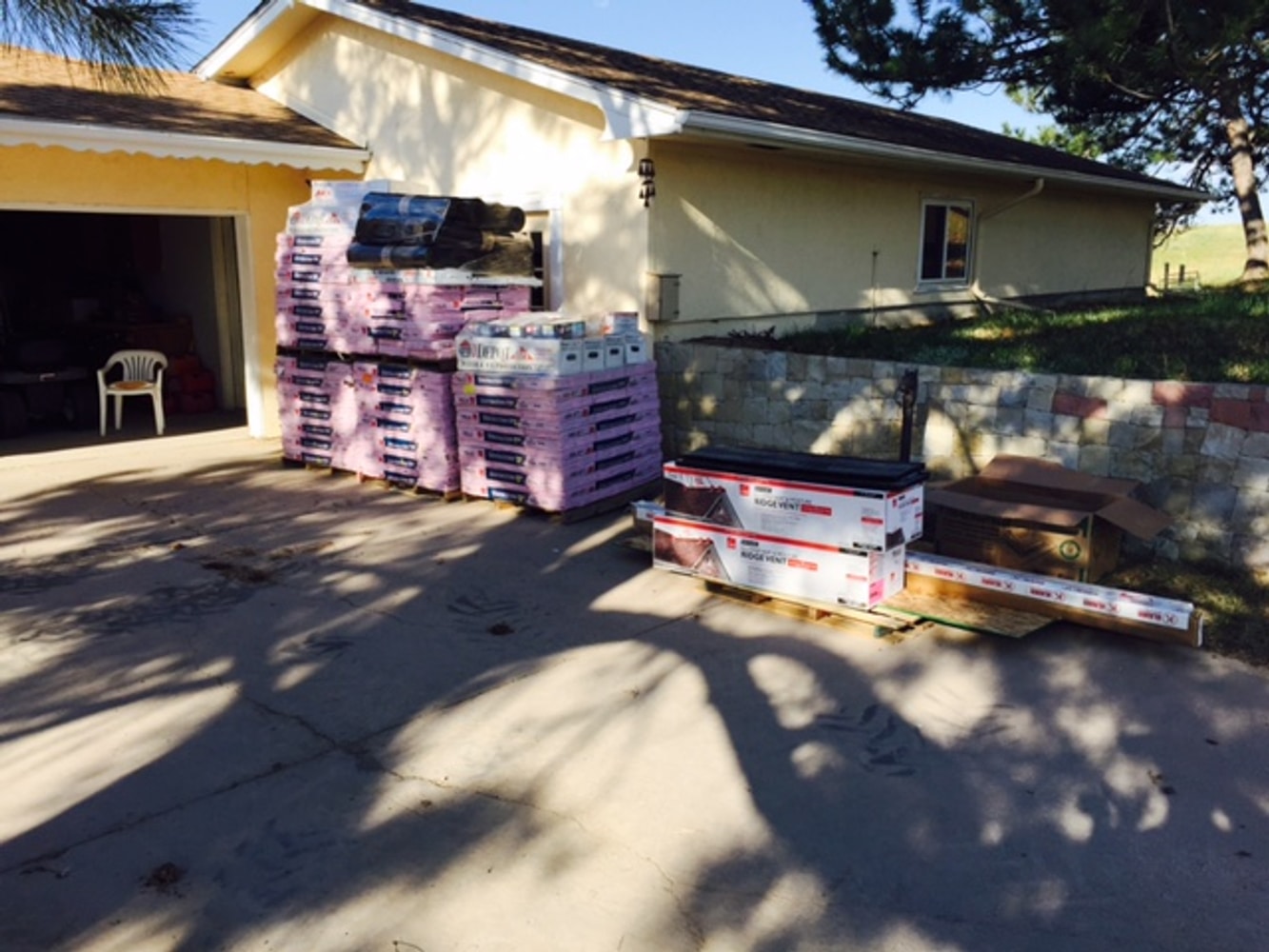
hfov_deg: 61.7
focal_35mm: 29
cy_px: 476
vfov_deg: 48.2
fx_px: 1063
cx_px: 634
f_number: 2.2
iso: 32
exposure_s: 1/1199
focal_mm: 4.15
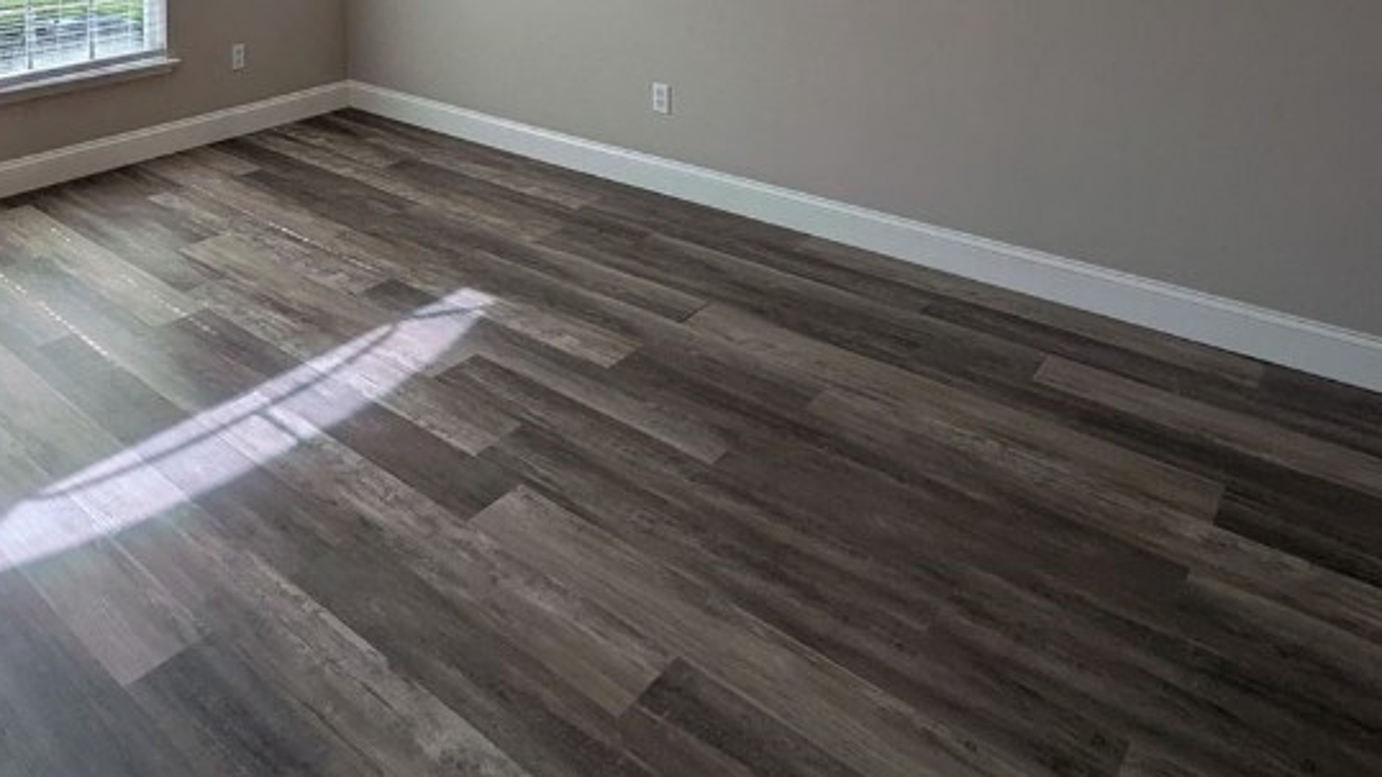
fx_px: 1063
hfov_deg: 62.9
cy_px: -144
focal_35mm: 29
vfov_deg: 33.2
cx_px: 377
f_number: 2.2
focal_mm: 1.83
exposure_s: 1/418
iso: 49
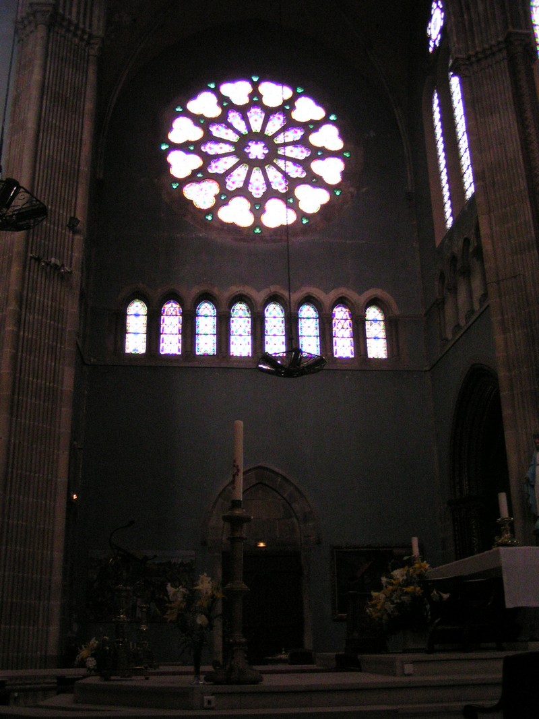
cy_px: 360
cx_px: 270
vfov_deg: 49.0
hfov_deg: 37.7
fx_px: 789
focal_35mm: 38
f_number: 2.8
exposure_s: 1/20
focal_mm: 5.8
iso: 400
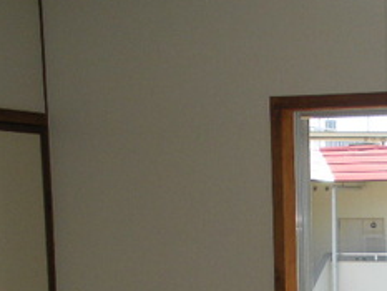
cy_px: 385
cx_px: 429
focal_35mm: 108
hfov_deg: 17.6
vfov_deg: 13.2
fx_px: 1208
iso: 88
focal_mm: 6.3
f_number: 3.5
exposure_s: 1/190
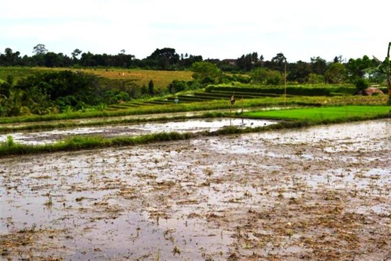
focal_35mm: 66
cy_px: 130
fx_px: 717
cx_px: 196
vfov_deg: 20.6
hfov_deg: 30.5
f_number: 8
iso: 100
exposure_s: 1/320
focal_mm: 44
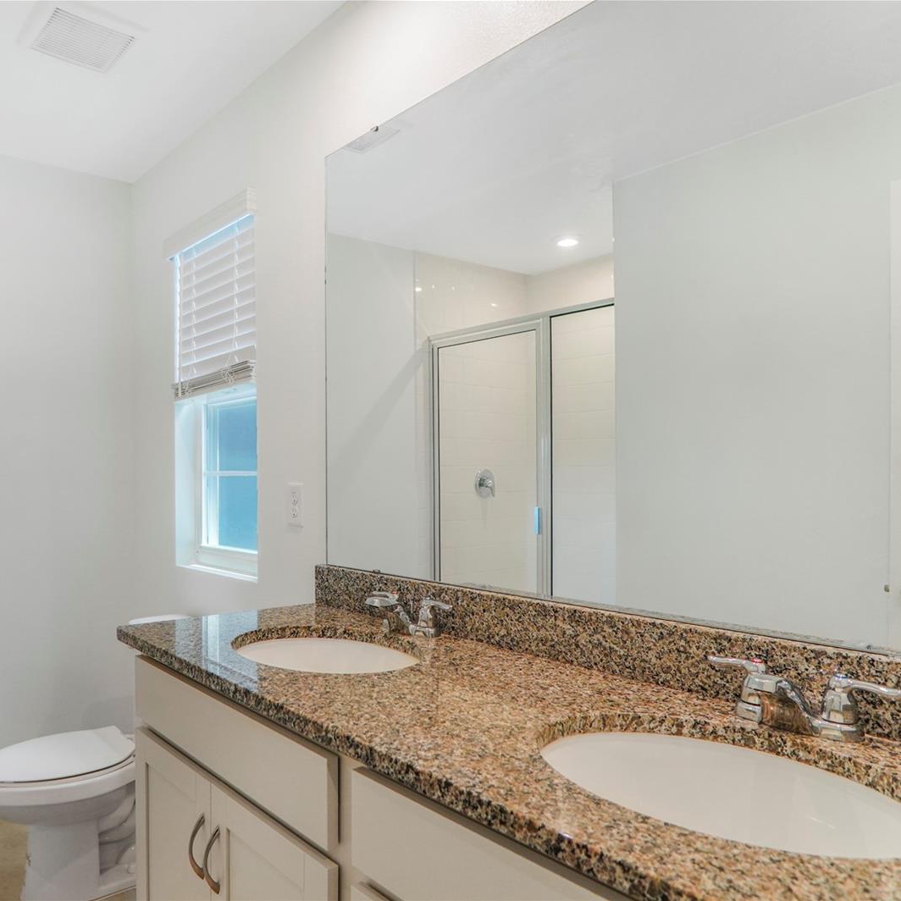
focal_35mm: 23
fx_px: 677
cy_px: 450
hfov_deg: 66.0
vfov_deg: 67.3
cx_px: 324
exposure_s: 1/200
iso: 400
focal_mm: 12
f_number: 5
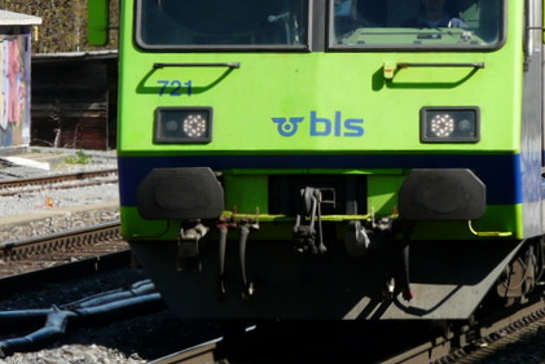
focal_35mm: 603
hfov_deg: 3.4
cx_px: 340
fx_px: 9131
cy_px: 62
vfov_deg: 2.3
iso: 100
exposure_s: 1/320
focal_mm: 40
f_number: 5.6
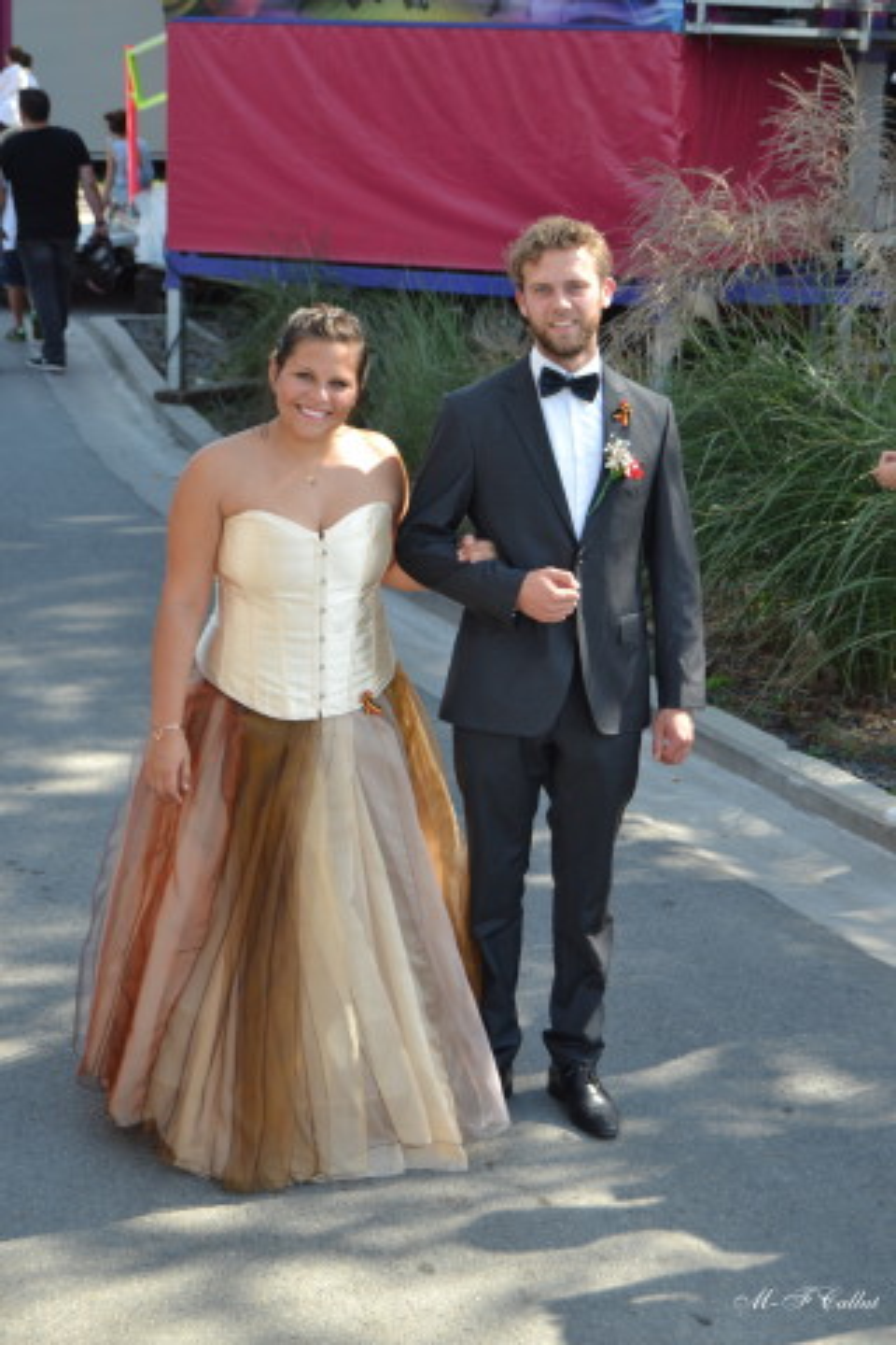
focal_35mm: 69
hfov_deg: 19.7
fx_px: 2576
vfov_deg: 29.2
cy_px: 672
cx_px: 448
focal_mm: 46
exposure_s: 1/125
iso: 140
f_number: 5.6
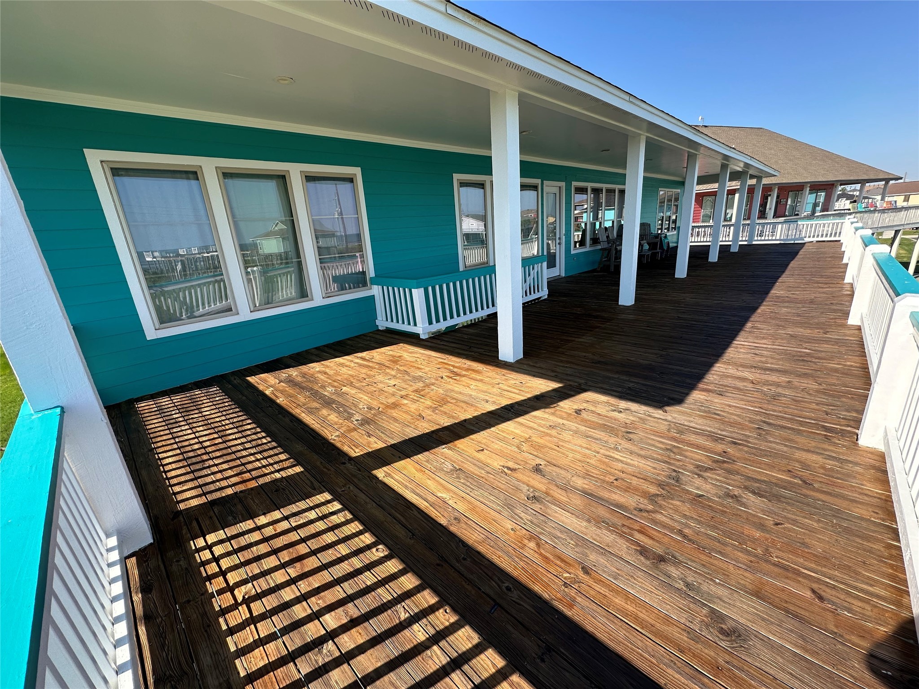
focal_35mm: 14
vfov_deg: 85.7
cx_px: 460
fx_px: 372
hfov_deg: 102.1
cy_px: 344
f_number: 2.2
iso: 40
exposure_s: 1/818
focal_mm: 2.22
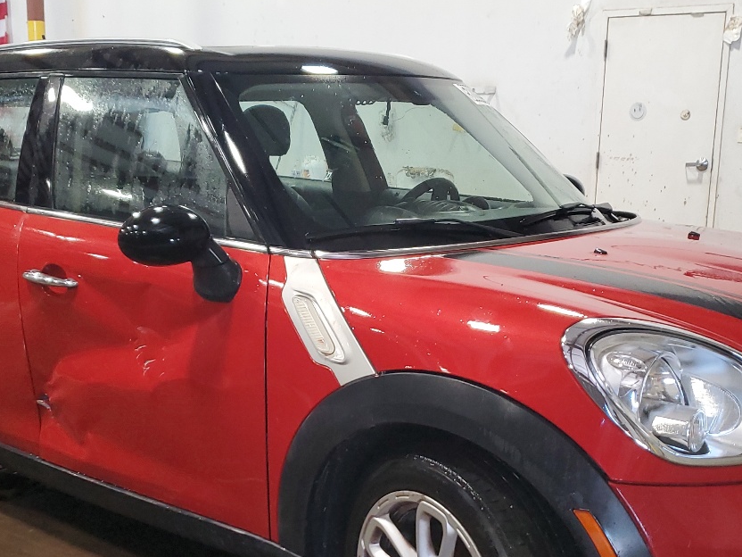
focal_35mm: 50
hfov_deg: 38.2
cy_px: 395
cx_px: 364
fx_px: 1072
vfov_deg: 28.8
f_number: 1.5
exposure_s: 1/60.2
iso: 125
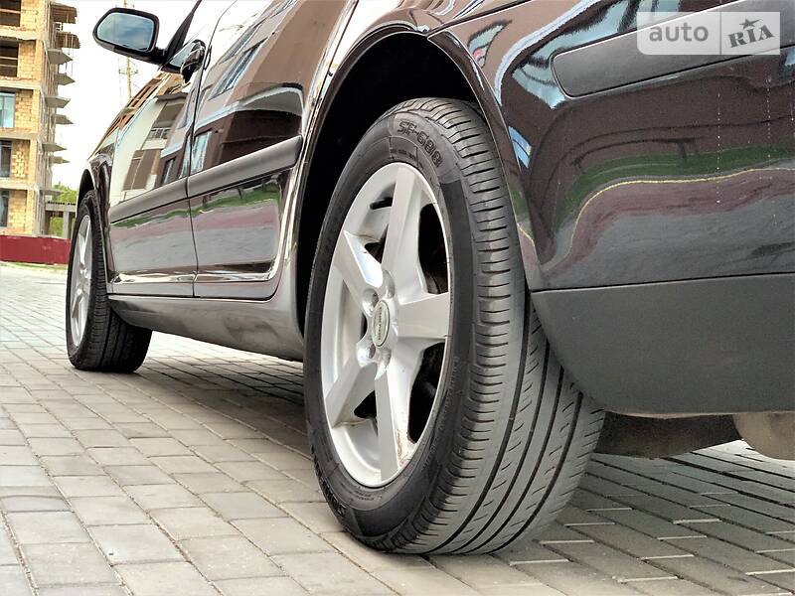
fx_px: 1194
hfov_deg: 36.8
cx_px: 398
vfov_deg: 28.0
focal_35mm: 52
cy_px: 298
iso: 125
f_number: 2.4
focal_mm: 6
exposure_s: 1/107
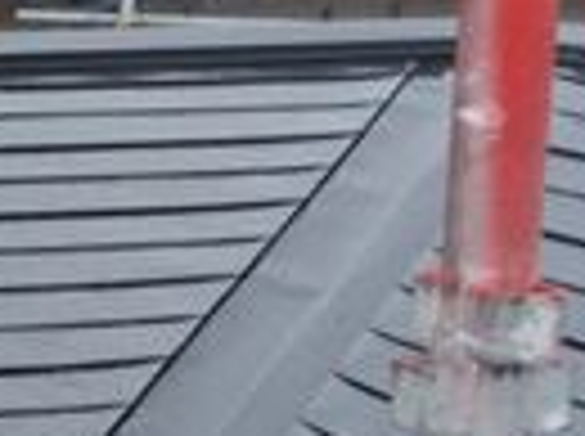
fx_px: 2665
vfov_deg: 9.3
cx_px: -464
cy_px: 351
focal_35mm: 158
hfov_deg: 11.6
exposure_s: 1/481
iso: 32
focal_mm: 3.3
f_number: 2.4
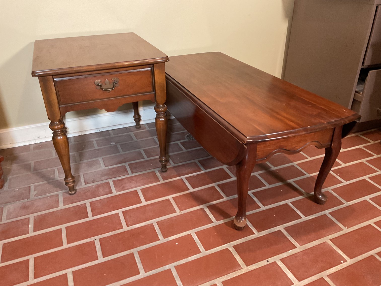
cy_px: 143
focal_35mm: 29
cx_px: 190
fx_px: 319
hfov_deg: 61.7
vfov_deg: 48.2
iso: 250
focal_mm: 3
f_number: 1.8
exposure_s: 1/60
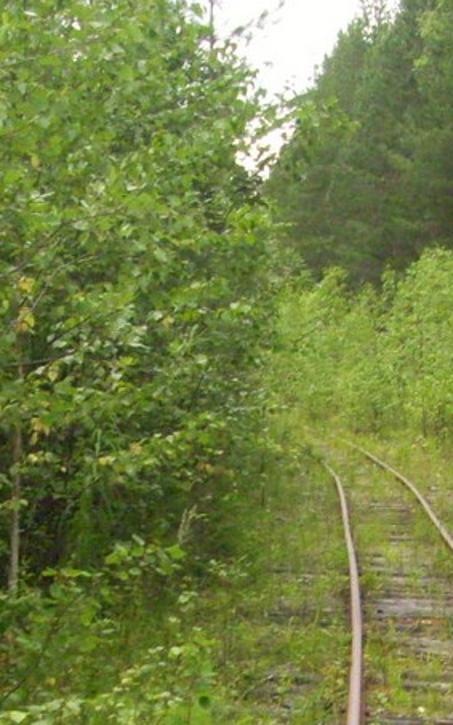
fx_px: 2351
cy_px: 718
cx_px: 353
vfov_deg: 17.2
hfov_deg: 11.0
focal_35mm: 119
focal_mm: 5.7
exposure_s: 1/500
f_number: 2.9
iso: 400
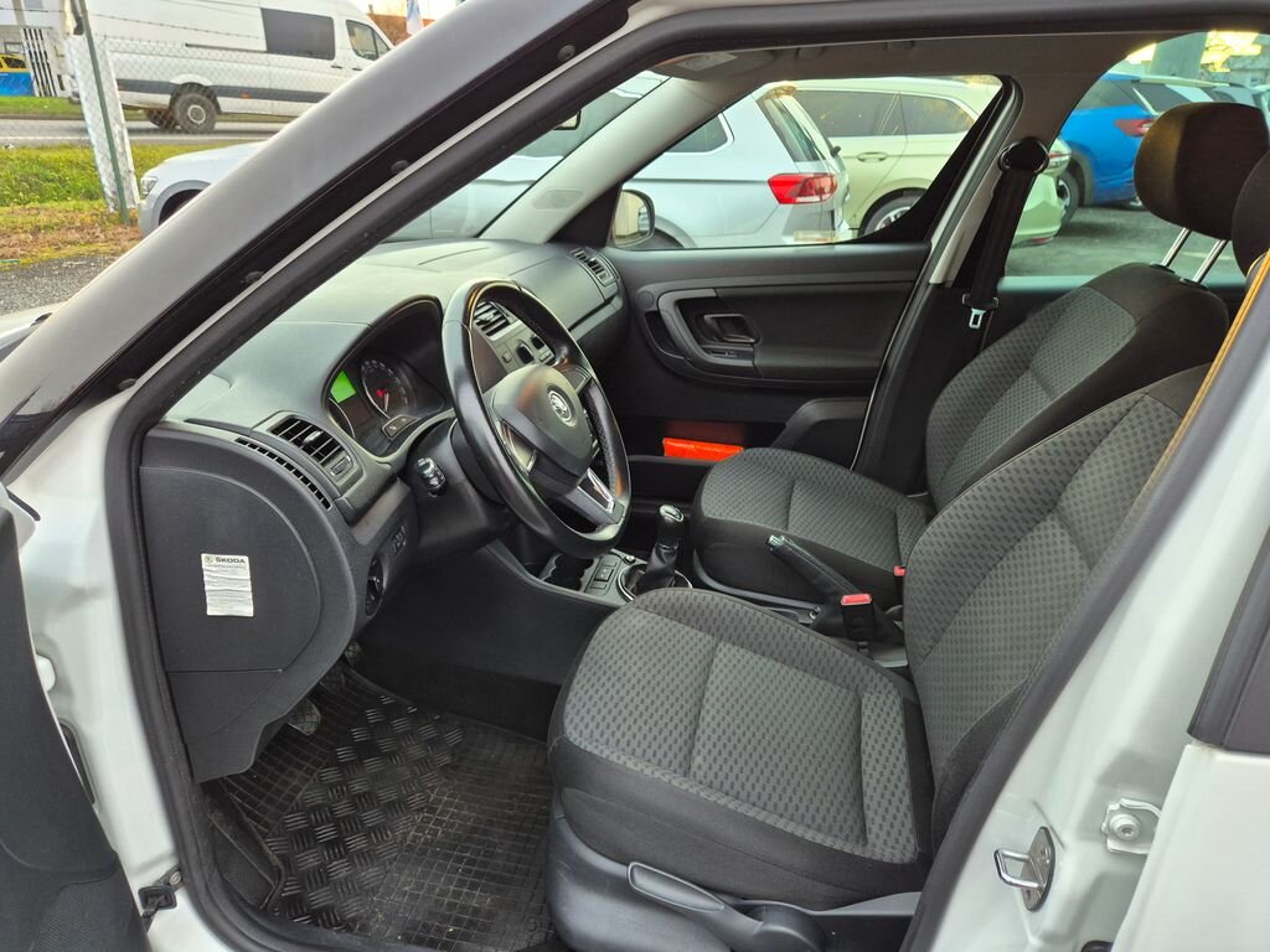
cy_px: 476
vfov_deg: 58.9
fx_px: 844
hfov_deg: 73.9
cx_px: 635
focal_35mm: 23
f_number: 1.8
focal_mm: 5.4
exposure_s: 1/100
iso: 400
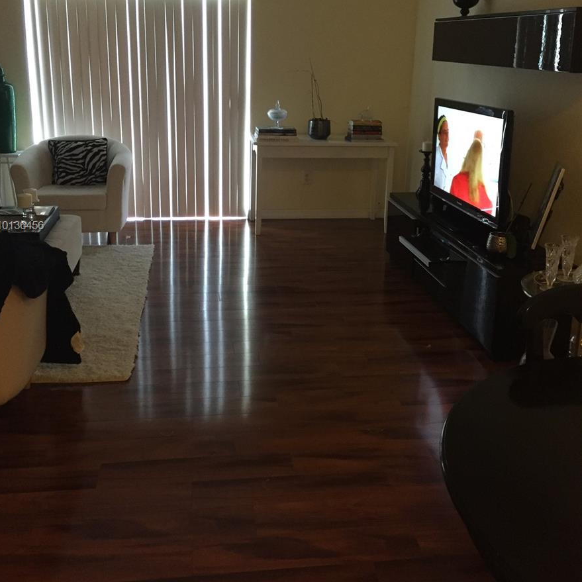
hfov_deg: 47.2
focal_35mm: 35
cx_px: 285
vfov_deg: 46.9
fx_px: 666
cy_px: 227
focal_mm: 4.15
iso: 250
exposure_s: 1/20
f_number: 2.2
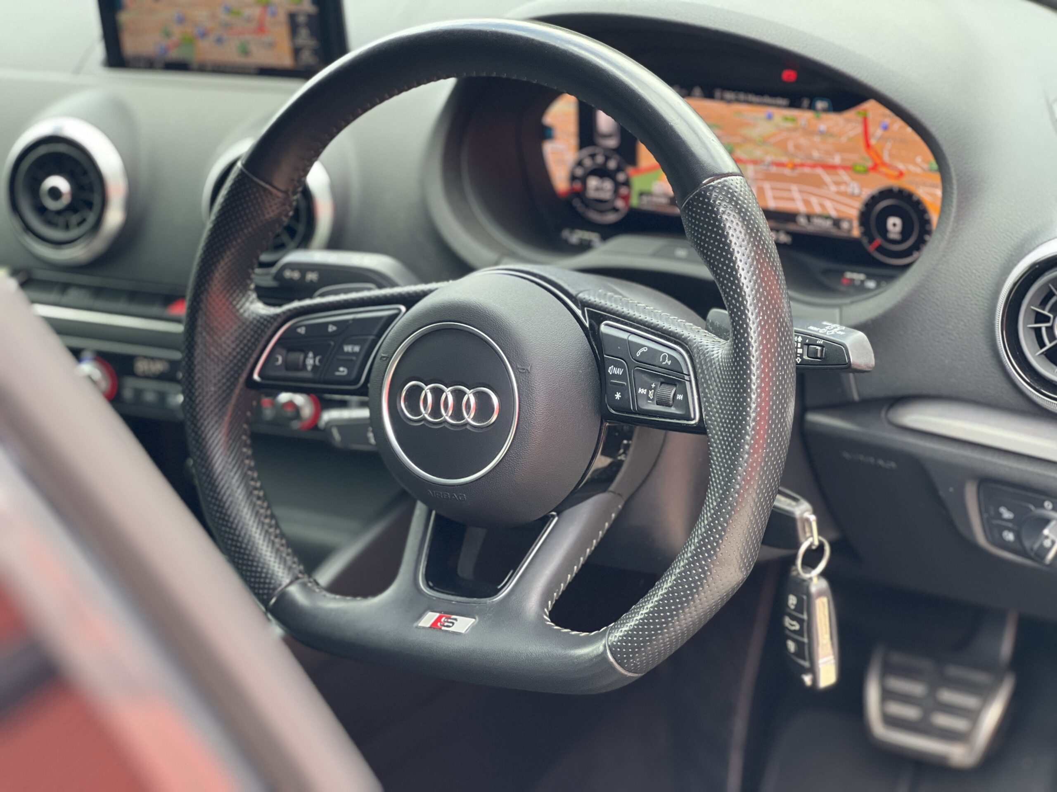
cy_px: 396
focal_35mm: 77
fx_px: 2351
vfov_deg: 19.1
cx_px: 528
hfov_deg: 25.3
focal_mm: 9
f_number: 2.8
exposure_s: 1/121
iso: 200
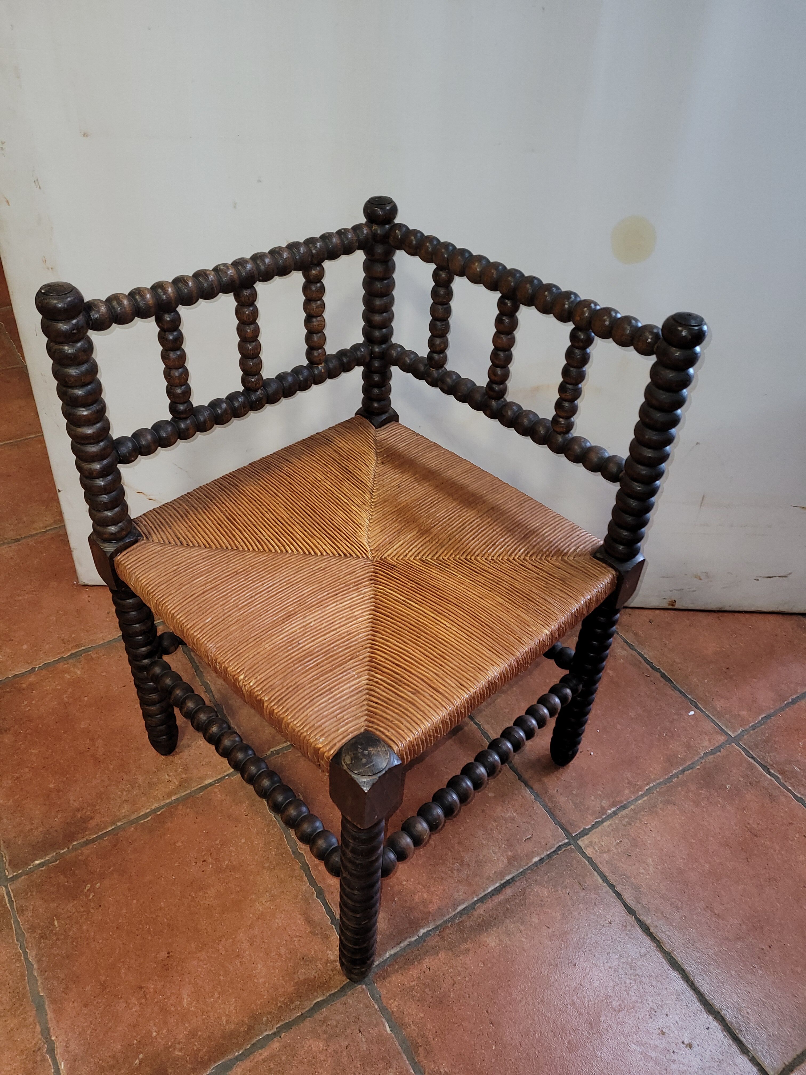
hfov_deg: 53.1
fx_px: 807
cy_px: 538
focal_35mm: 26
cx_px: 403
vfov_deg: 67.3
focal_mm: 5.4
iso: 100
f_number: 1.8
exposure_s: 1/33
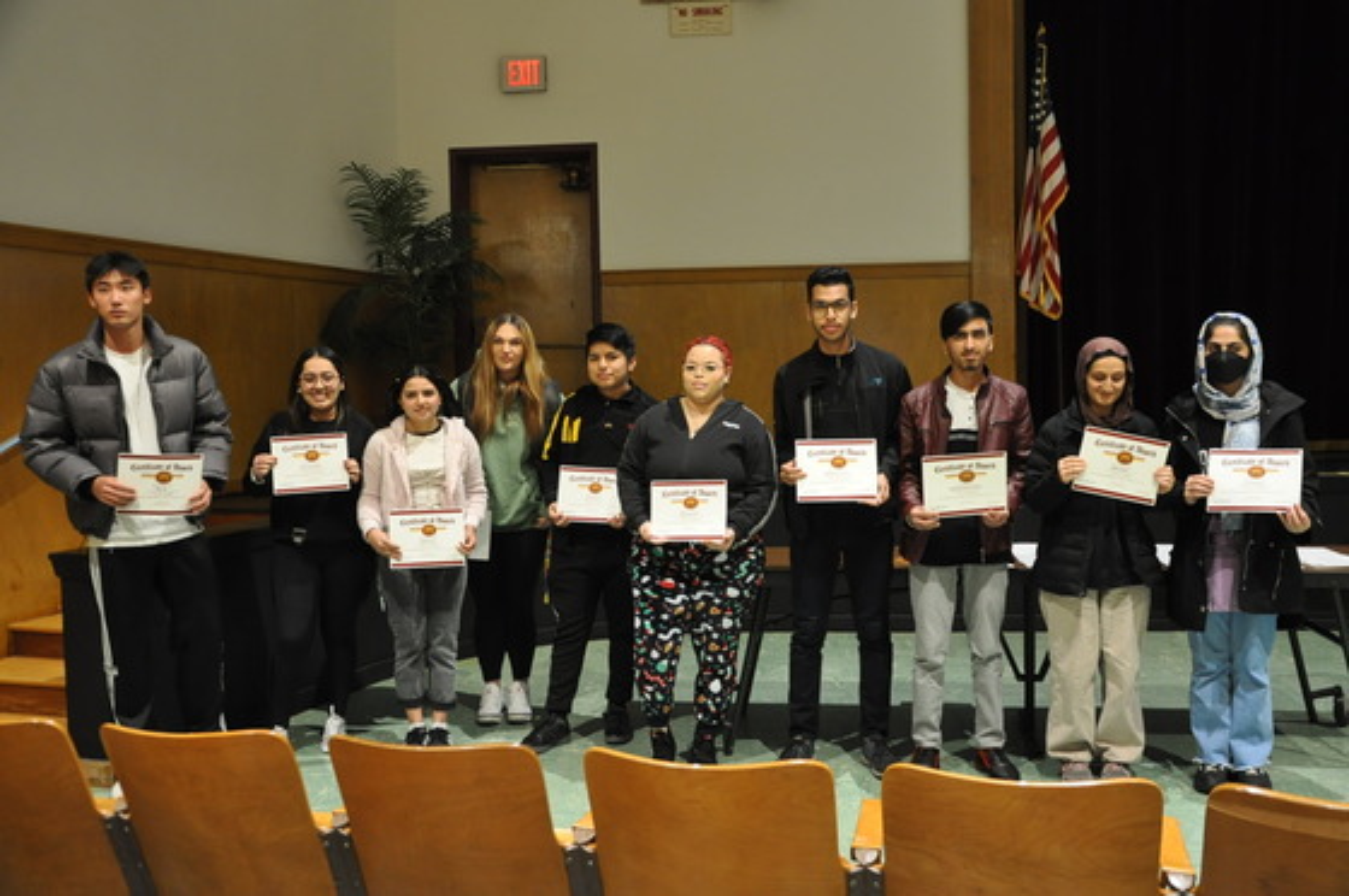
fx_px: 1347
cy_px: 448
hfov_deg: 53.2
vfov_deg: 36.8
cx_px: 674
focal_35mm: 36
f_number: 3.8
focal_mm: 24
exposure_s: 1/30
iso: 1250
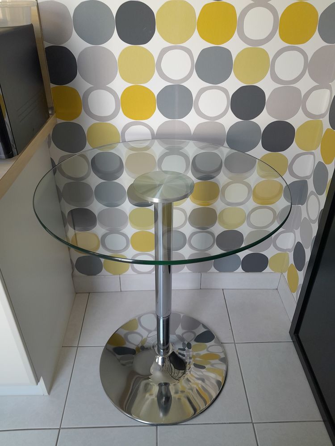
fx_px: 348
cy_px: 223
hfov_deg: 51.4
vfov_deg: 65.3
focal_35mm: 27
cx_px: 168
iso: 80
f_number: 1.8
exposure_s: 1/50
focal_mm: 4
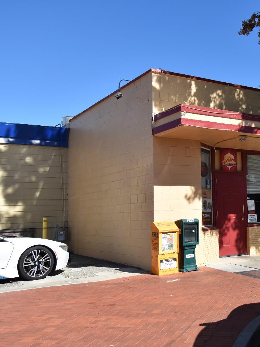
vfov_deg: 42.1
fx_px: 451
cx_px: 240
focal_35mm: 45
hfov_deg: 30.6
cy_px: 172
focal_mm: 20
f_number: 8
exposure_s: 1/250
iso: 100
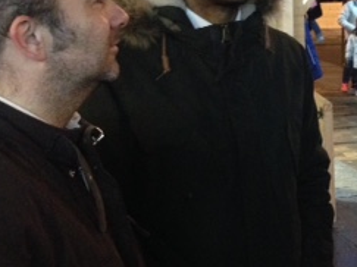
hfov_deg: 21.2
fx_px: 897
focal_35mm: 87
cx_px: 407
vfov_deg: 16.8
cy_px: 57
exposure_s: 1/15
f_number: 2.4
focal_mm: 4.12
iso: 400
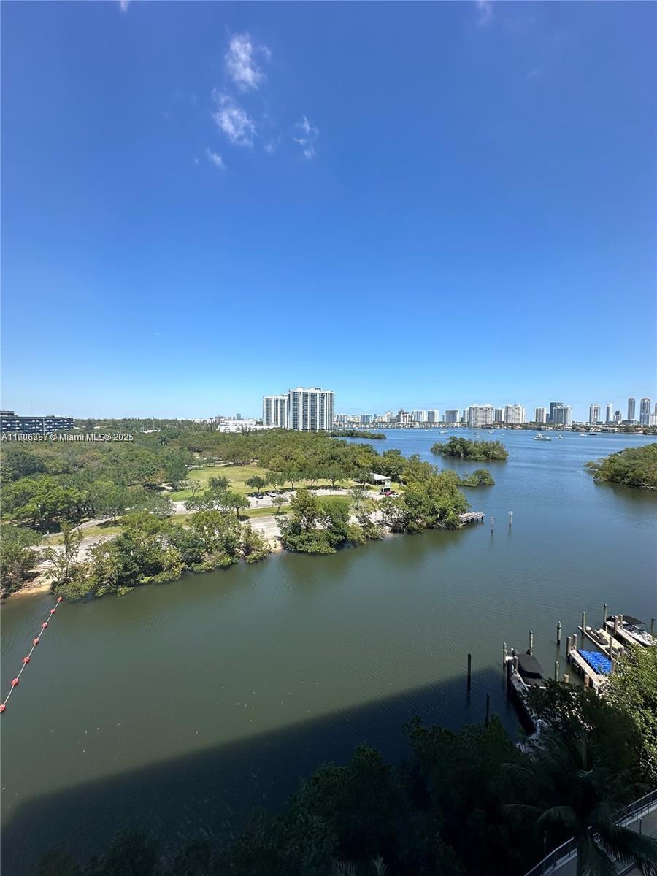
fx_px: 354
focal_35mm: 14
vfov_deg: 102.1
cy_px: 438
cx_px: 328
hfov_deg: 85.7
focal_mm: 2.22
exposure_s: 1/1689
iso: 40
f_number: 2.2
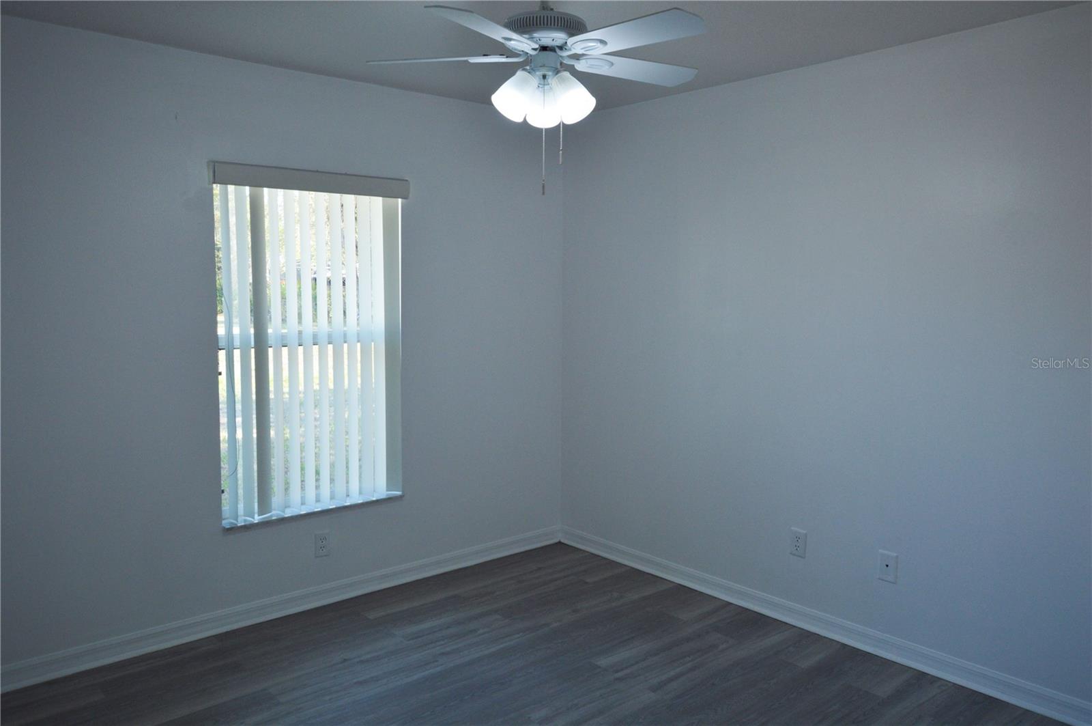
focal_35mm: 27
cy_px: 363
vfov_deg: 47.8
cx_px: 546
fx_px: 818
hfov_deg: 67.4
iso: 360
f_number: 5.6
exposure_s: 1/125
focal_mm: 18
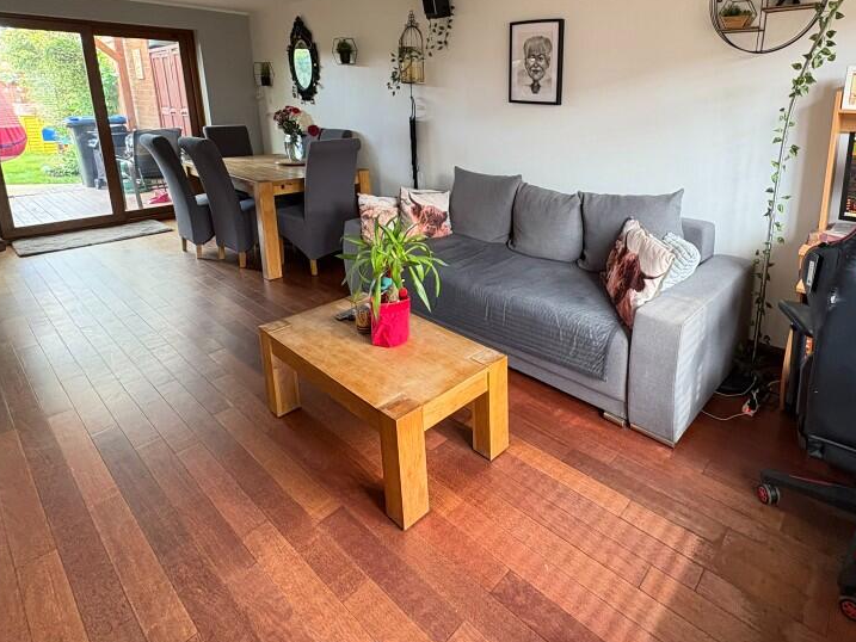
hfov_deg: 80.1
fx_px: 495
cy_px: 202
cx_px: 541
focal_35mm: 20
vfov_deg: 63.9
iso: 250
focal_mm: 2.22
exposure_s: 1/57
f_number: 2.2
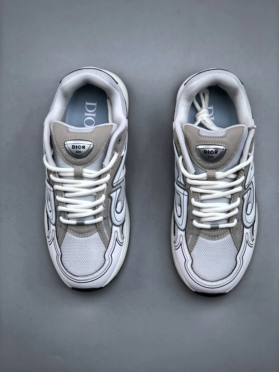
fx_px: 613
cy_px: 186
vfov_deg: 33.8
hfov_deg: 25.7
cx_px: 140
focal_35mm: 57
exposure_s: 1/100
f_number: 2.8
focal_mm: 6.6
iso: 32
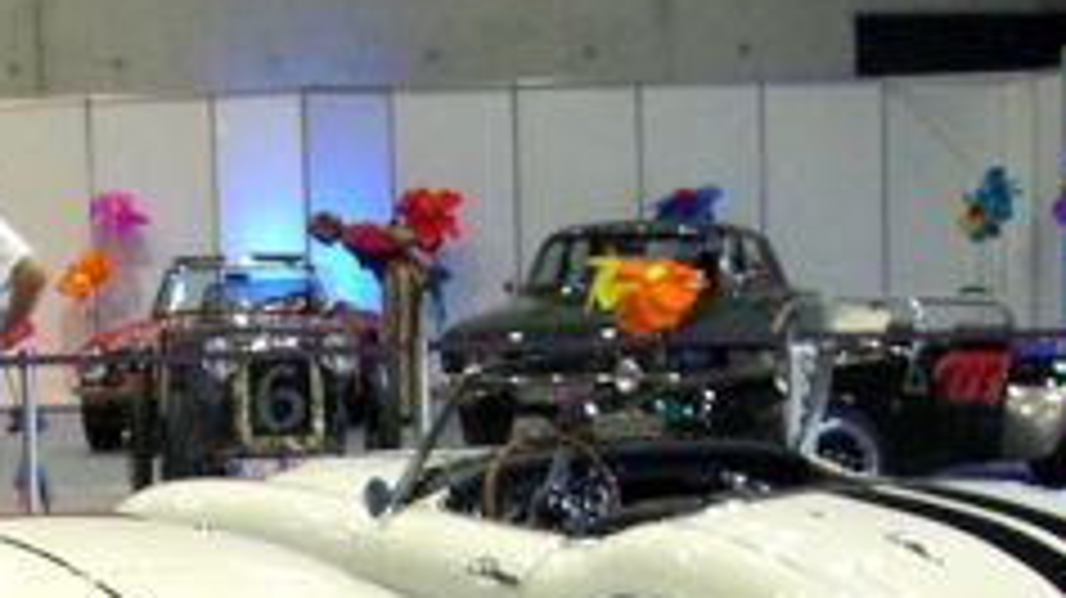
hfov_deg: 18.9
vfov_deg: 10.4
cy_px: 908
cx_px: 193
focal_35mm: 112
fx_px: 3164
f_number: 2.7
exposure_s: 1/80
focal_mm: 6.2
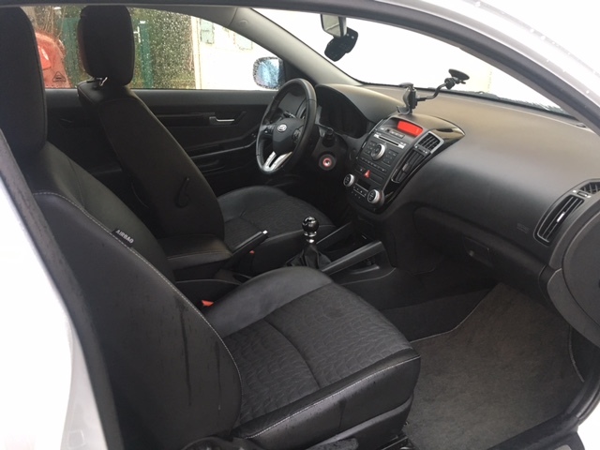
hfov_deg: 61.7
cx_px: 300
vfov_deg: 48.2
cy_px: 225
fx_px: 503
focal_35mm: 29
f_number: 2.2
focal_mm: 4.15
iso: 200
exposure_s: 1/33
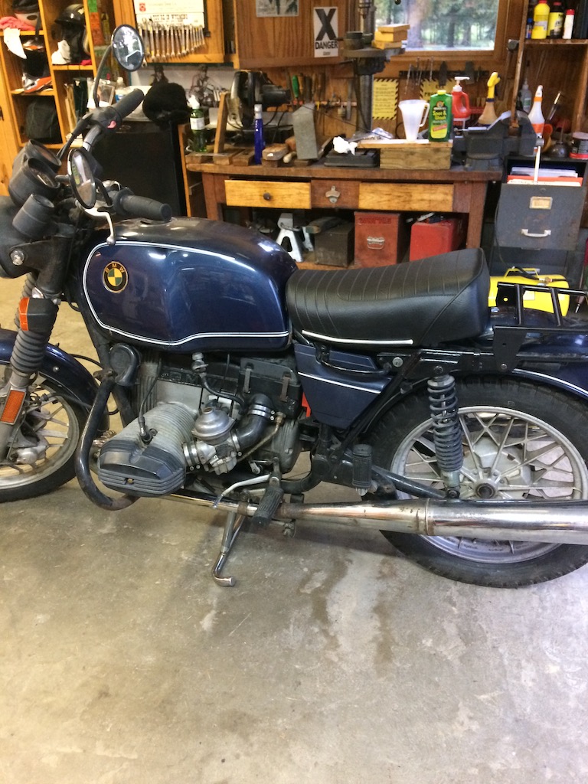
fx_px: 657
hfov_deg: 48.2
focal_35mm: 29
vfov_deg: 61.7
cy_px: 392
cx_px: 294
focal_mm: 4.15
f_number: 2.2
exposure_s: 1/20
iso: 320
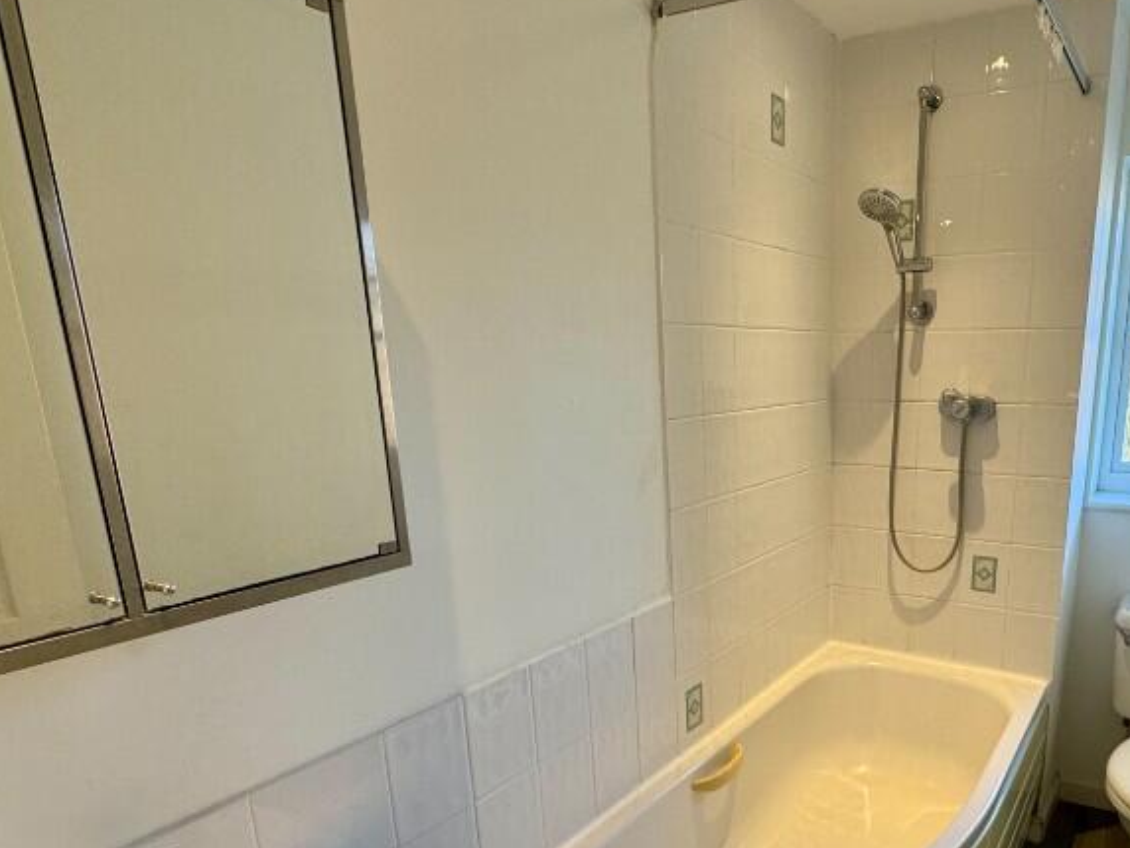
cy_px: 570
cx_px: 779
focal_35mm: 25
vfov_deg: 53.7
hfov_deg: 66.9
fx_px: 816
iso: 125
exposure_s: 1/100
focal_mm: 2.22
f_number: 2.2
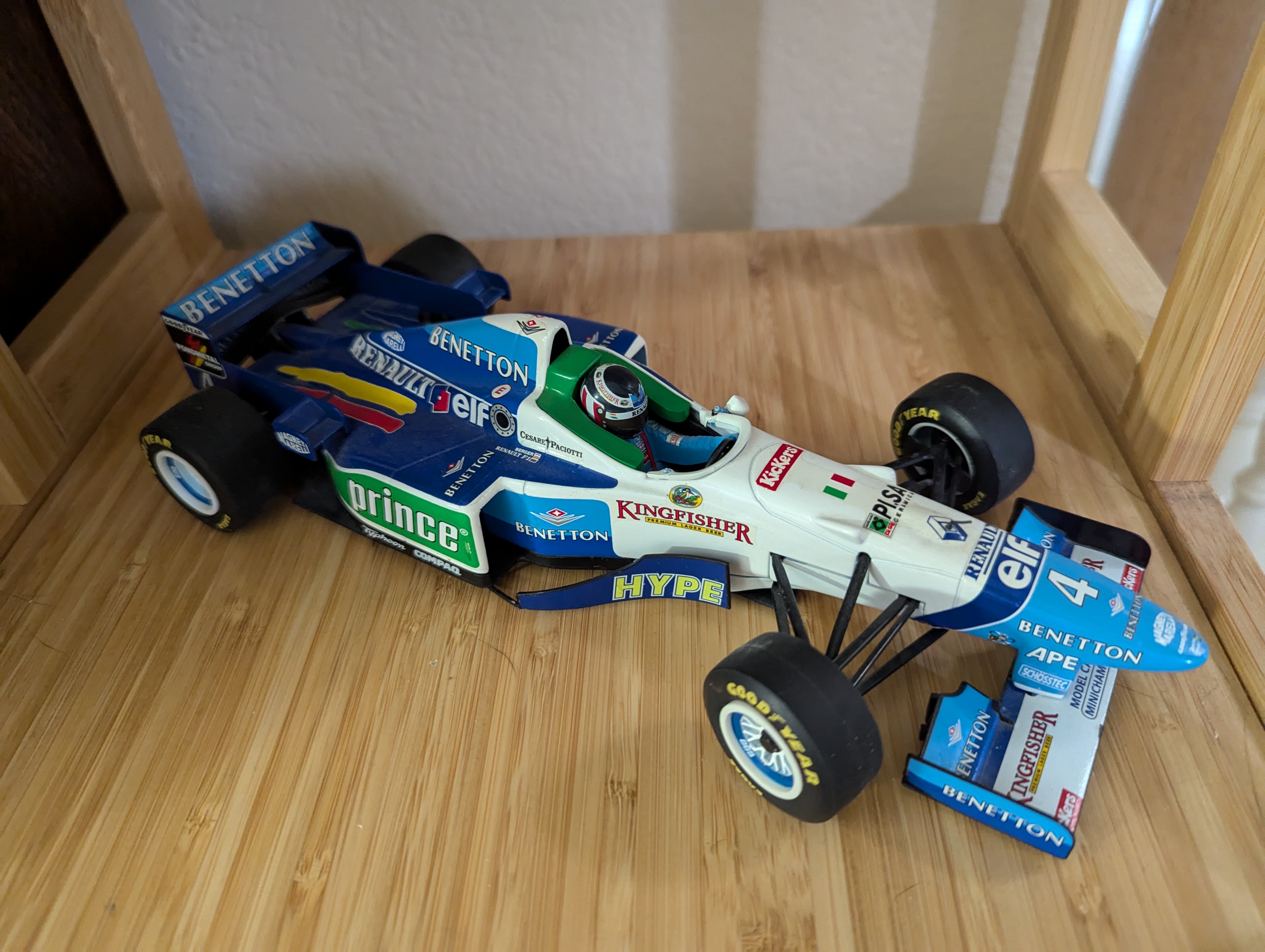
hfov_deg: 71.5
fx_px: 878
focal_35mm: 24
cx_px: 632
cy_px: 476
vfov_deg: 56.9
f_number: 1.85
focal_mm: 6.81
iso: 1181
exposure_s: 1/43.6
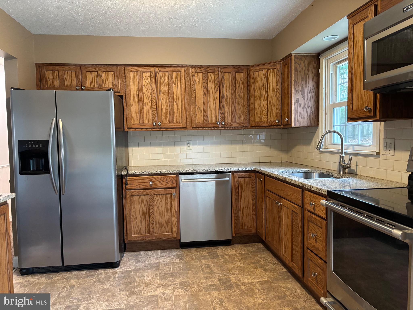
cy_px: 155
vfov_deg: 53.1
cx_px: 206
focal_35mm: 26
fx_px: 310
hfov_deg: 67.3
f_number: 1.6
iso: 400
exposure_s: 1/40
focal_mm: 5.96
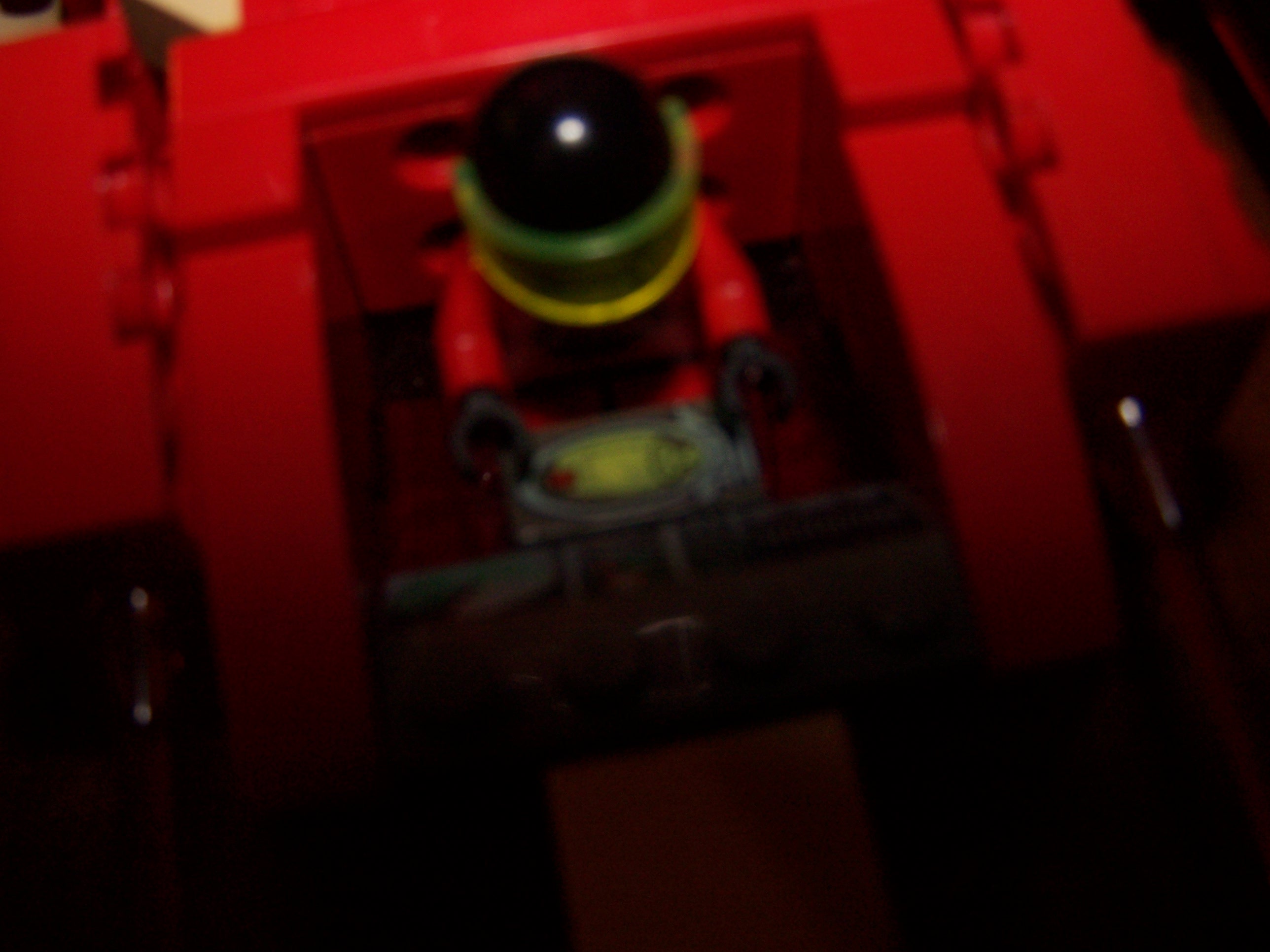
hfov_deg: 49.0
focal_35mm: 38
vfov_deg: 37.7
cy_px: 476
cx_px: 635
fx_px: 1394
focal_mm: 6.3
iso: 140
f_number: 2.8
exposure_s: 1/60
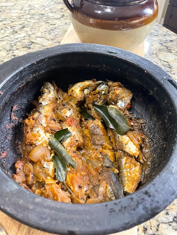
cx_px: 88
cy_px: 118
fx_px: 177
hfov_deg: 53.1
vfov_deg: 67.3
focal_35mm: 26
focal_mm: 4.2
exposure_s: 1/60
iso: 500
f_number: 1.6
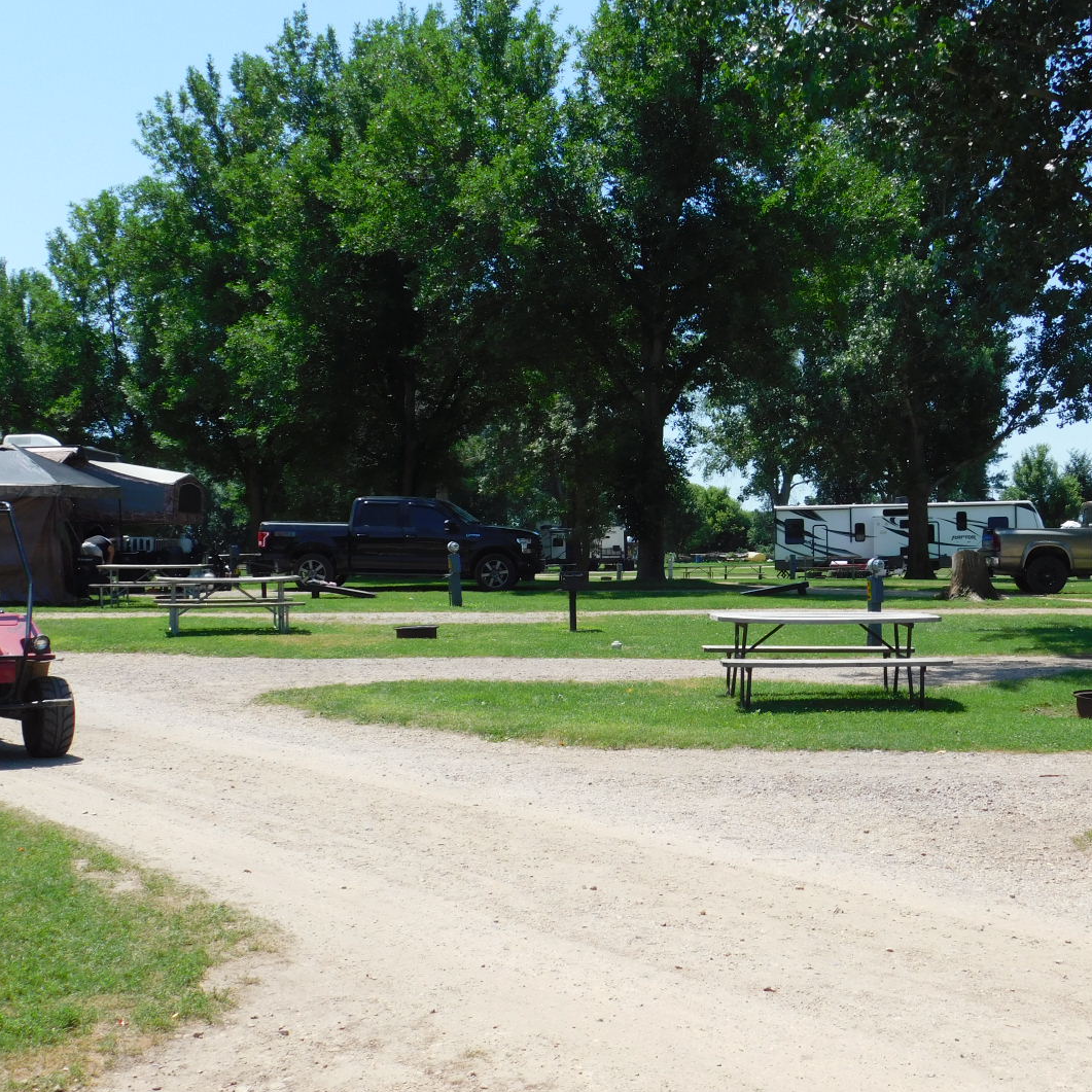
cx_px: 608
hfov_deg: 35.3
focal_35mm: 48
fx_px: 1713
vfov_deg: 35.4
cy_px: 547
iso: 125
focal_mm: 7.1
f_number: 3.6
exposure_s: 1/1000
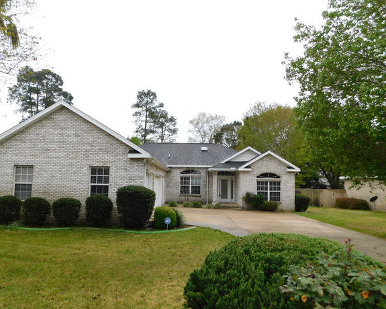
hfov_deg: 68.0
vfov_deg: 56.8
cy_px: 161
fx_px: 286
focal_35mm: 25
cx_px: 179
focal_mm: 4
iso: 125
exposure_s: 1/250
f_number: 3
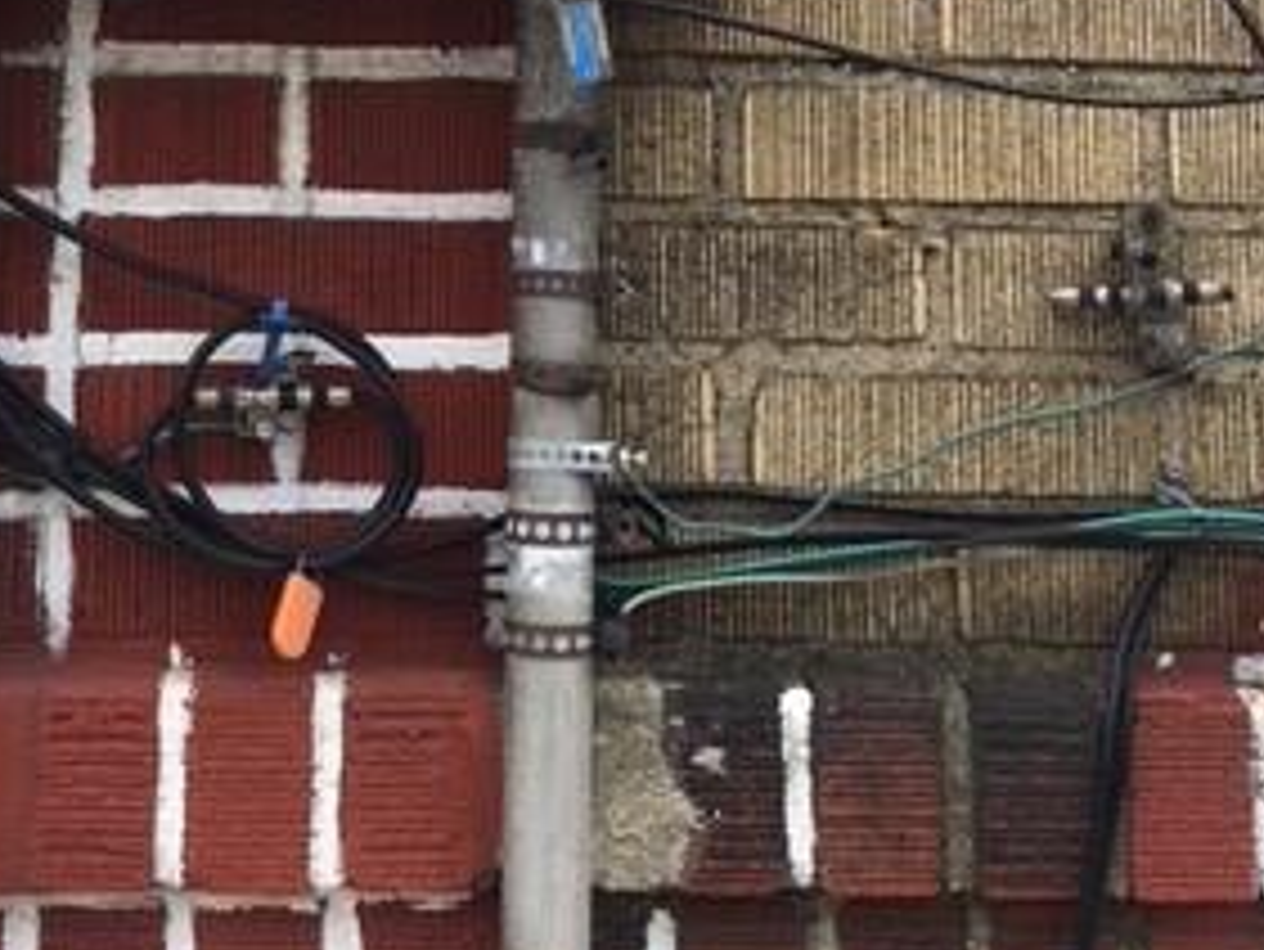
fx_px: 2411
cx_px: 360
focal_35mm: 66
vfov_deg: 21.0
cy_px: -140
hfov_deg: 29.0
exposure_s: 1/557
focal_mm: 4.15
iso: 25
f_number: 2.2
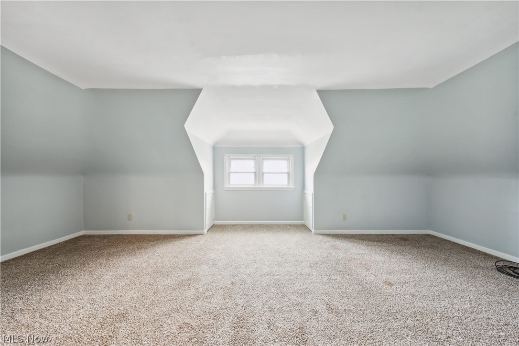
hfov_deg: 112.6
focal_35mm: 12
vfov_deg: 90.0
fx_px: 173
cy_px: 173
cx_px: 260
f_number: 8
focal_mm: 12
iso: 1000
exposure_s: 1/2.5
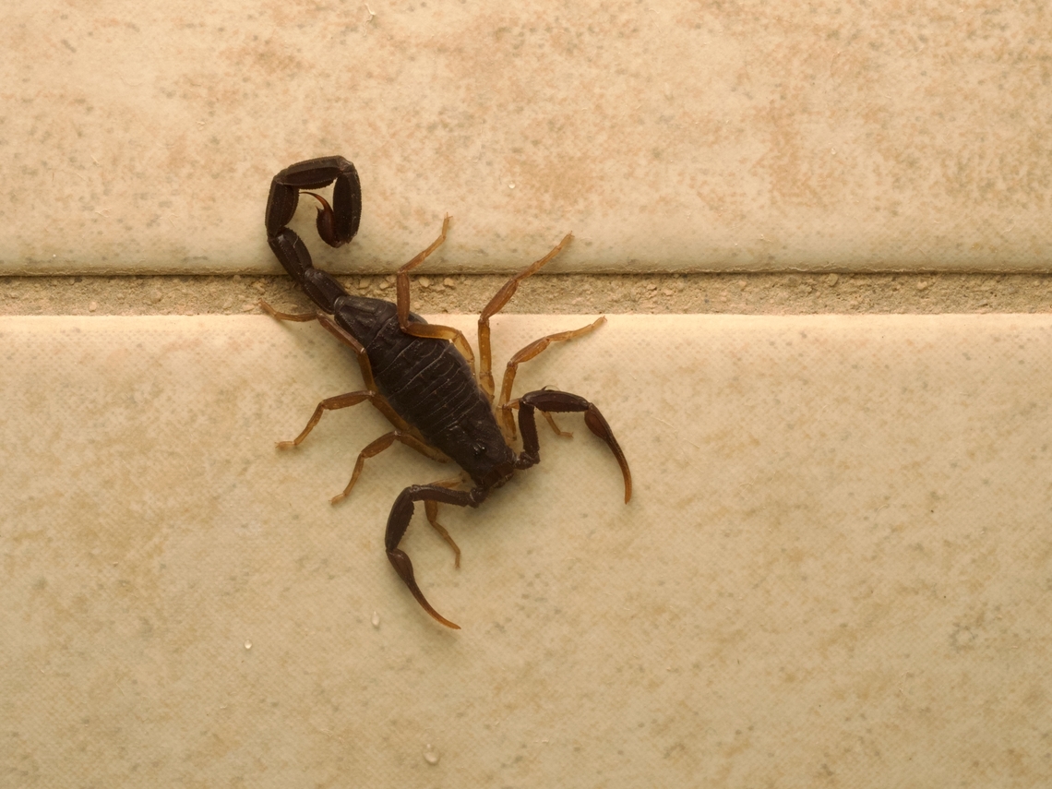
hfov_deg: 16.4
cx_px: 526
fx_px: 3647
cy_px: 394
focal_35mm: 120
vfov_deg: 12.3
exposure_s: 1/60
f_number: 16
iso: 800
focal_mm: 60
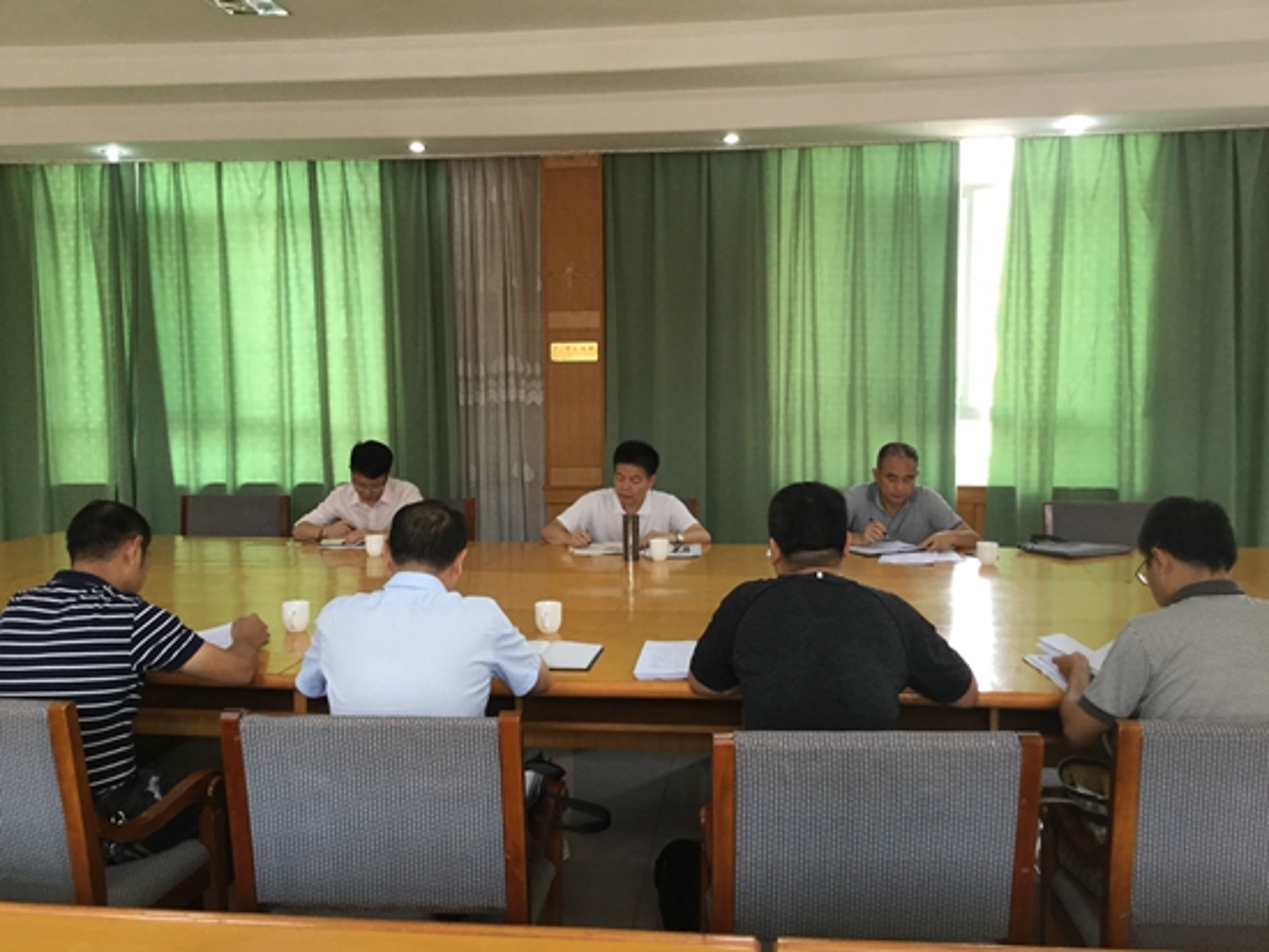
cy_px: 476
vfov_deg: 45.5
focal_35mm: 31
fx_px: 1137
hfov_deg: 58.3
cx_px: 634
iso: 40
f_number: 2.4
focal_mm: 3.3
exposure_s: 1/33
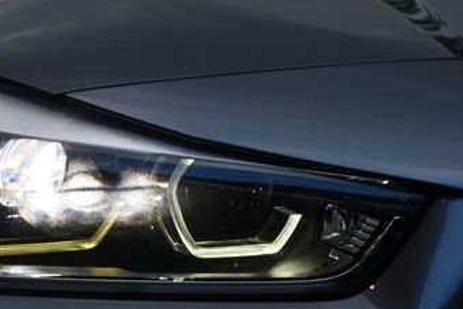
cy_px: 195
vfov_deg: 4.4
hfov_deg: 6.6
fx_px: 4038
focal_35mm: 314
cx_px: 96
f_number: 5.6
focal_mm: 110
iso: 200
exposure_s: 1/250
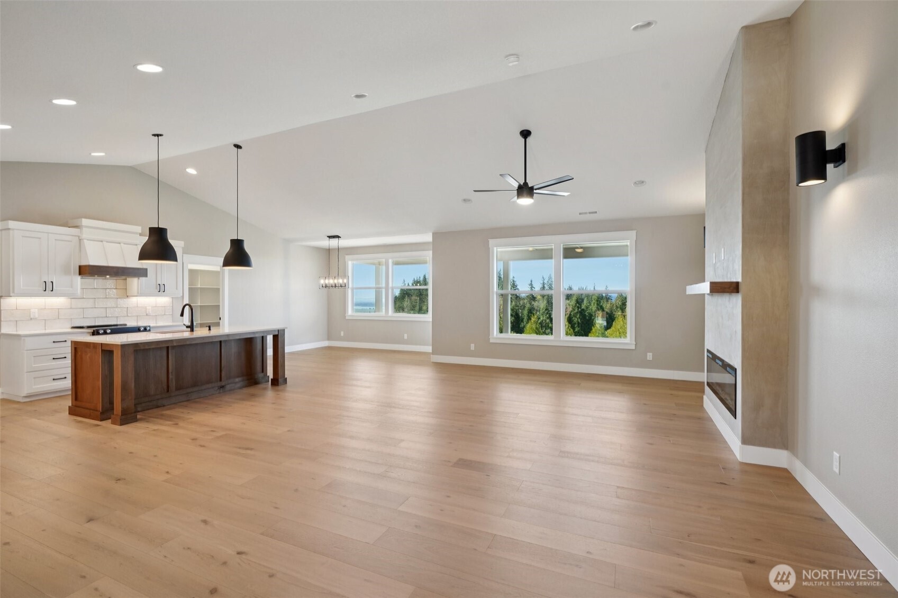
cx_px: 449
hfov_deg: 96.7
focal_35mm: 16
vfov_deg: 73.7
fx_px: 399
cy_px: 299
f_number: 8
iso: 400
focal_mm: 16
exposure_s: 1/40
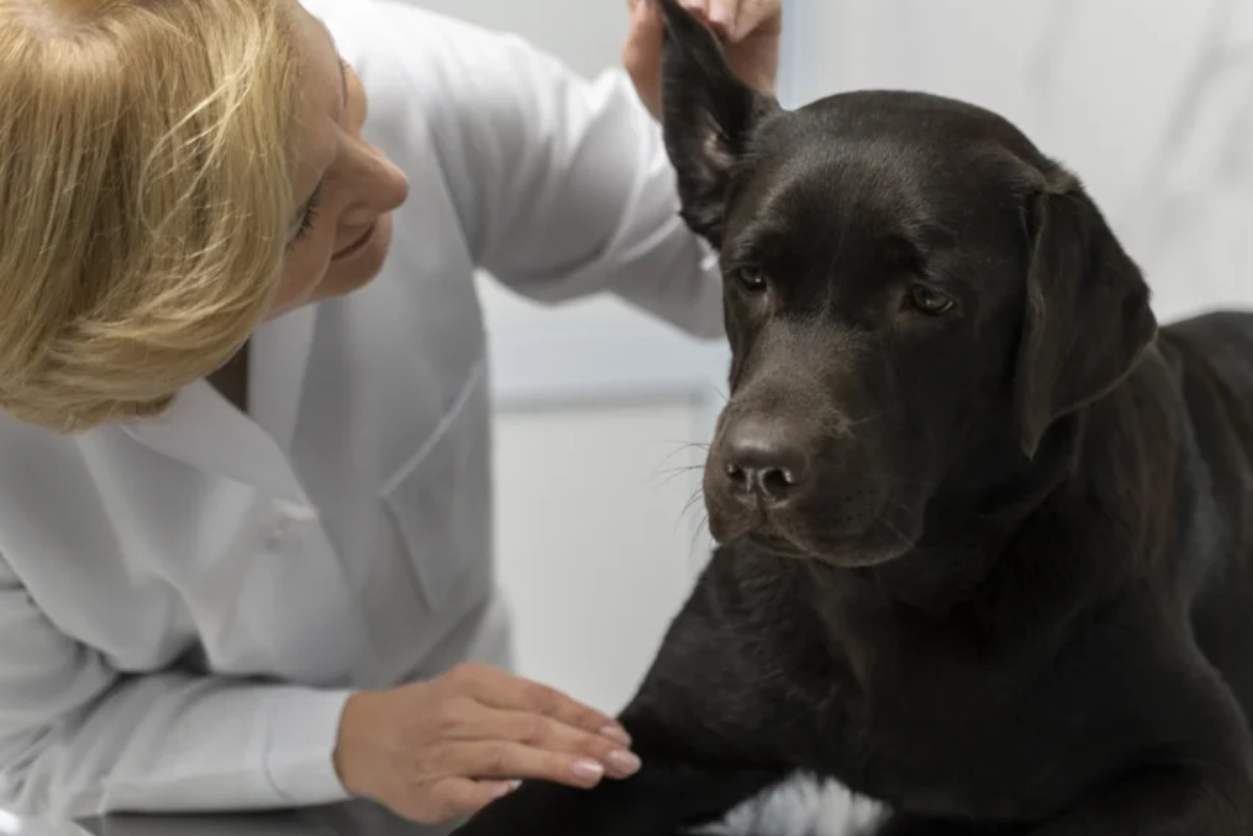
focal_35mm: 74
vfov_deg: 18.4
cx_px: 714
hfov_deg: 27.3
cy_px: 366
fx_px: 2575
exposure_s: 1/200
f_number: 2.8
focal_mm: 62
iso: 500
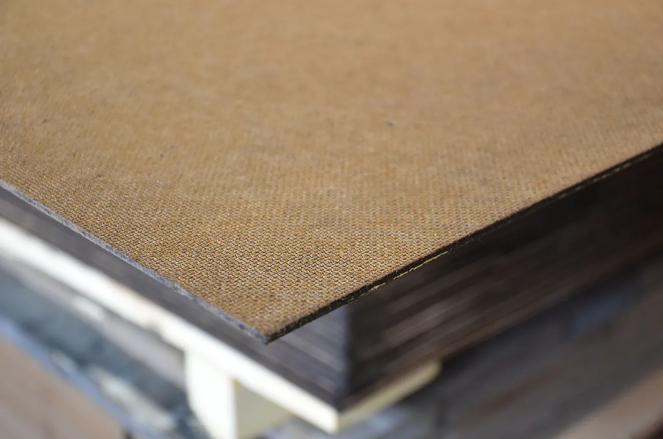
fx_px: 1241
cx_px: 332
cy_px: 220
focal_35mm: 68
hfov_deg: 29.9
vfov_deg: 20.1
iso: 800
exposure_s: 1/40
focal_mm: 45
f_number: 4.8
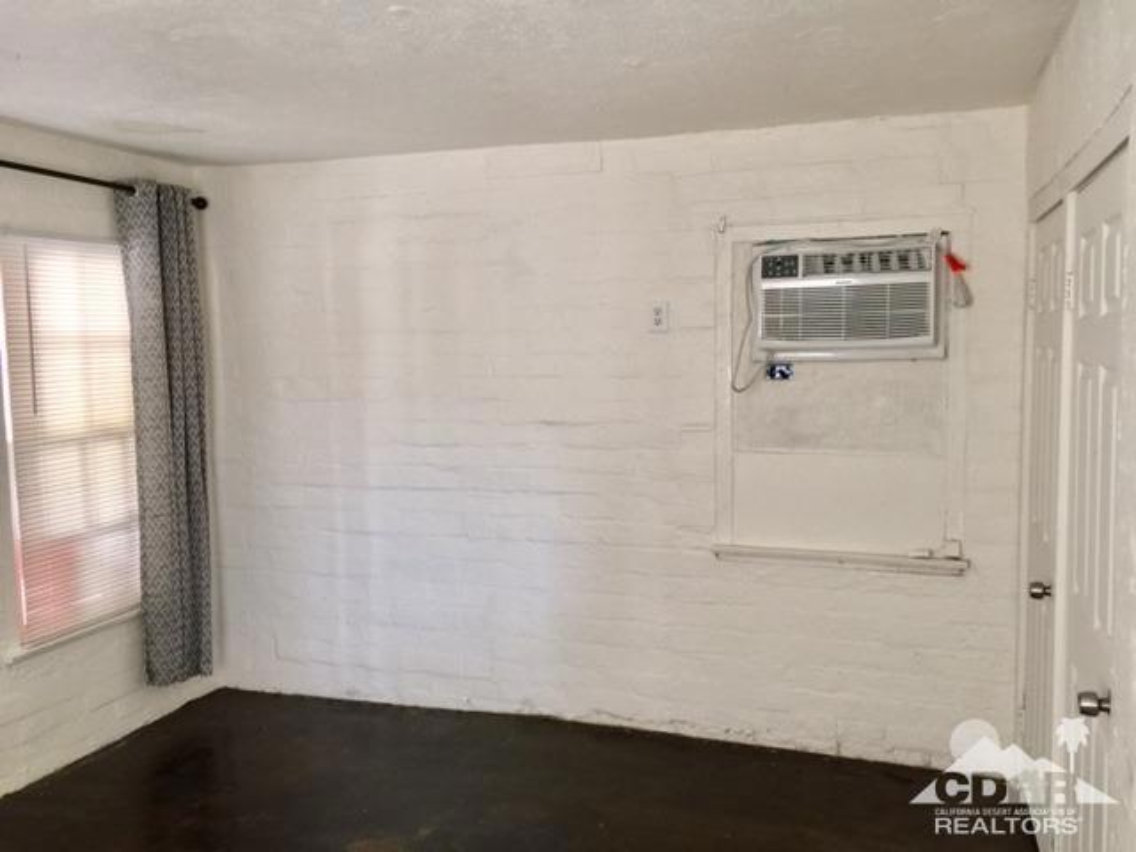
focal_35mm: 29
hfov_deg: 61.7
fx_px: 952
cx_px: 568
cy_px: 426
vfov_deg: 48.2
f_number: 2.2
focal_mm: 4.15
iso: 64
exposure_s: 1/17
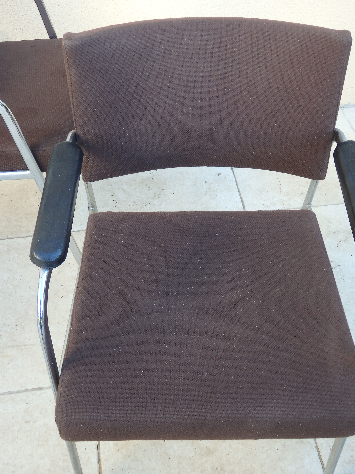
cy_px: 237
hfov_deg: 38.7
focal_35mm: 37
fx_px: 506
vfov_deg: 50.1
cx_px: 178
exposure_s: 1/50
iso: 125
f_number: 3.6
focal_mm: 6.6
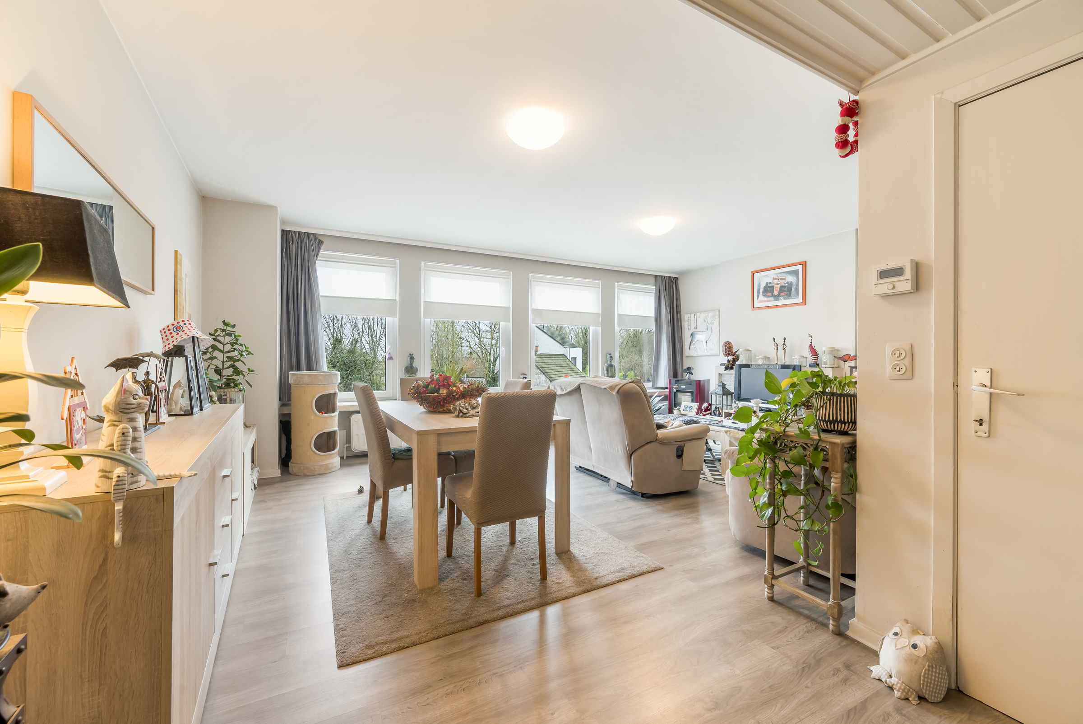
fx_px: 421
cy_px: 362
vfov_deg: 81.3
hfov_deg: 104.2
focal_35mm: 14
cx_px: 542
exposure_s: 1/3
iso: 250
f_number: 8
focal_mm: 14
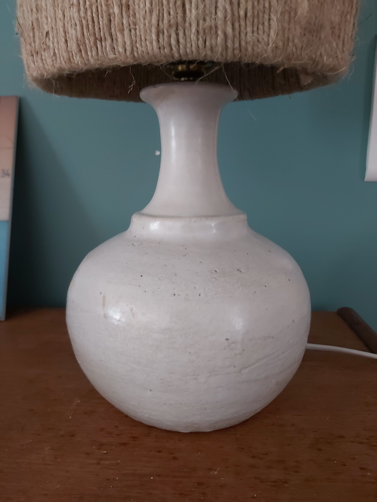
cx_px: 188
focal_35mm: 26
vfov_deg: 67.3
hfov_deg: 53.1
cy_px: 251
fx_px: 378
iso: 320
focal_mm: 3.92
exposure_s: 1/25
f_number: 1.7
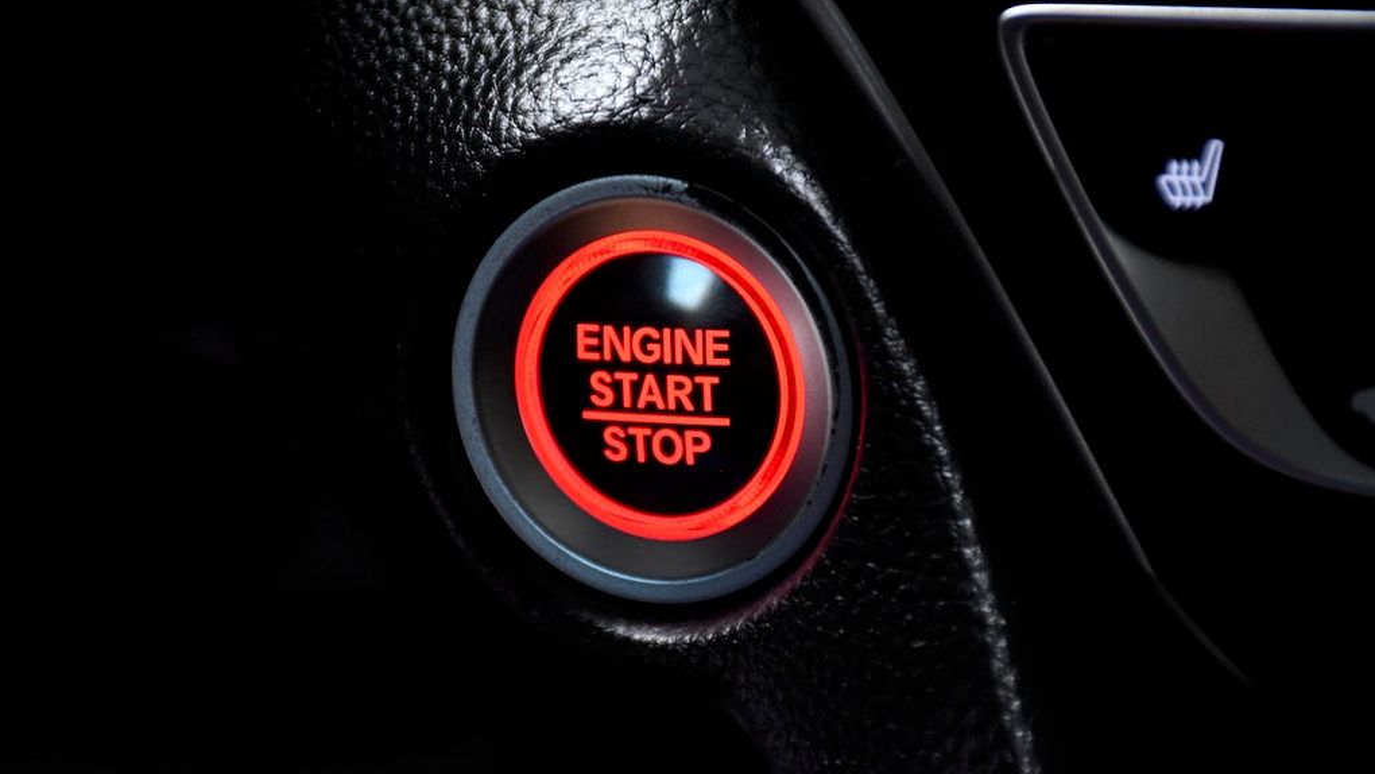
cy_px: 350
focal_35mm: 183
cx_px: 688
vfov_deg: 6.6
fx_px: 6673
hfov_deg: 11.8
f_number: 5.6
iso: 2500
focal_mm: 116
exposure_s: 1/160
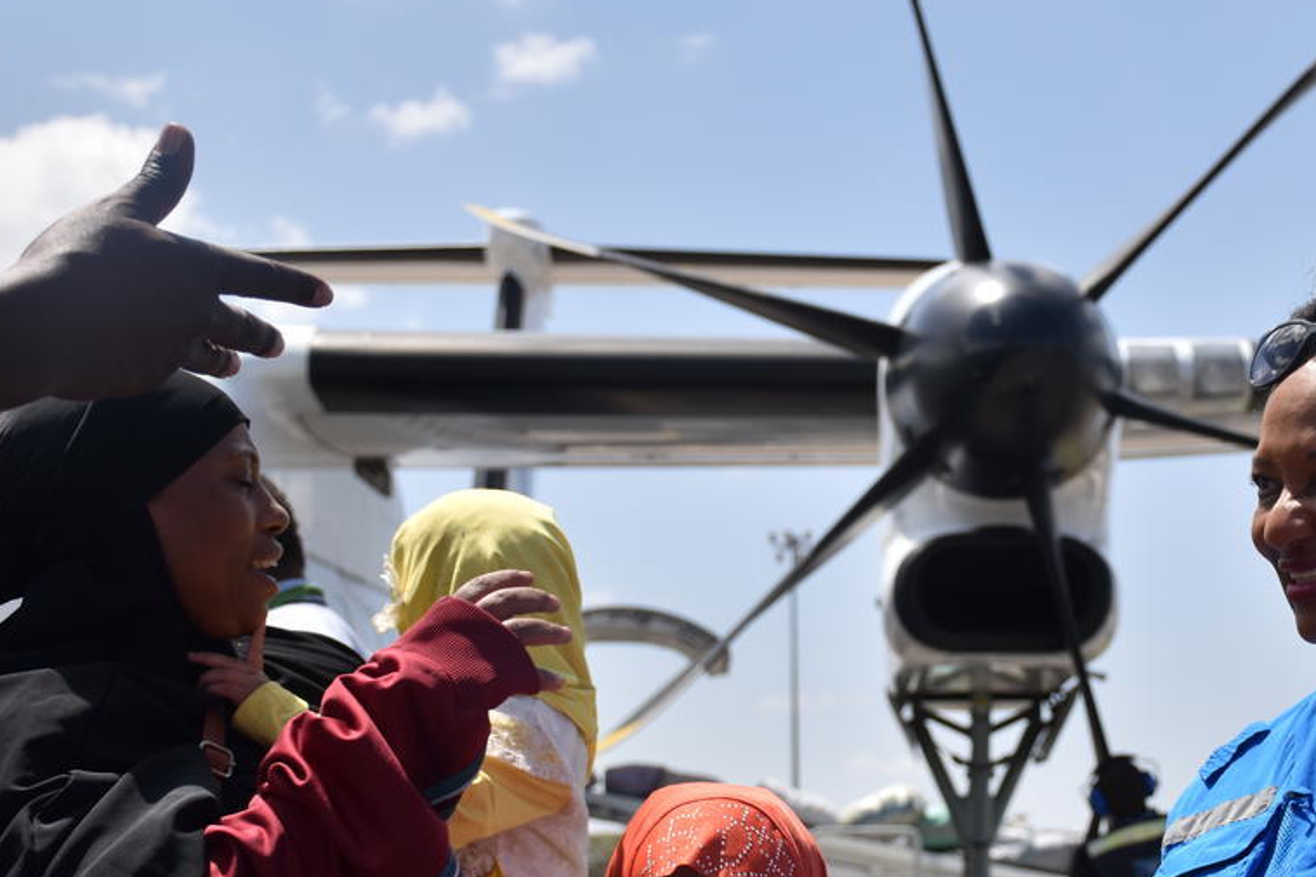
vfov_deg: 17.9
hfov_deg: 26.4
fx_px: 2777
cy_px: 606
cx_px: 946
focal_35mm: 76
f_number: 4
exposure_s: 1/2000
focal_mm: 32
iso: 200
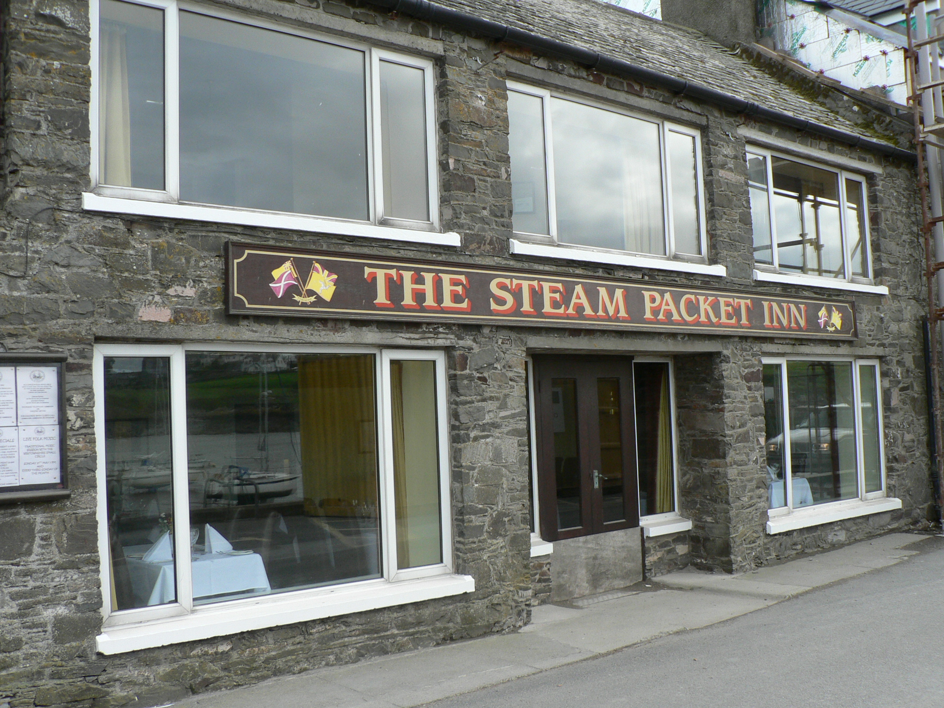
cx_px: 472
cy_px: 354
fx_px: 982
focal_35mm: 36
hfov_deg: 51.4
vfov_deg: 39.7
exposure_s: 1/400
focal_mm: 6
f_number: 4
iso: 100
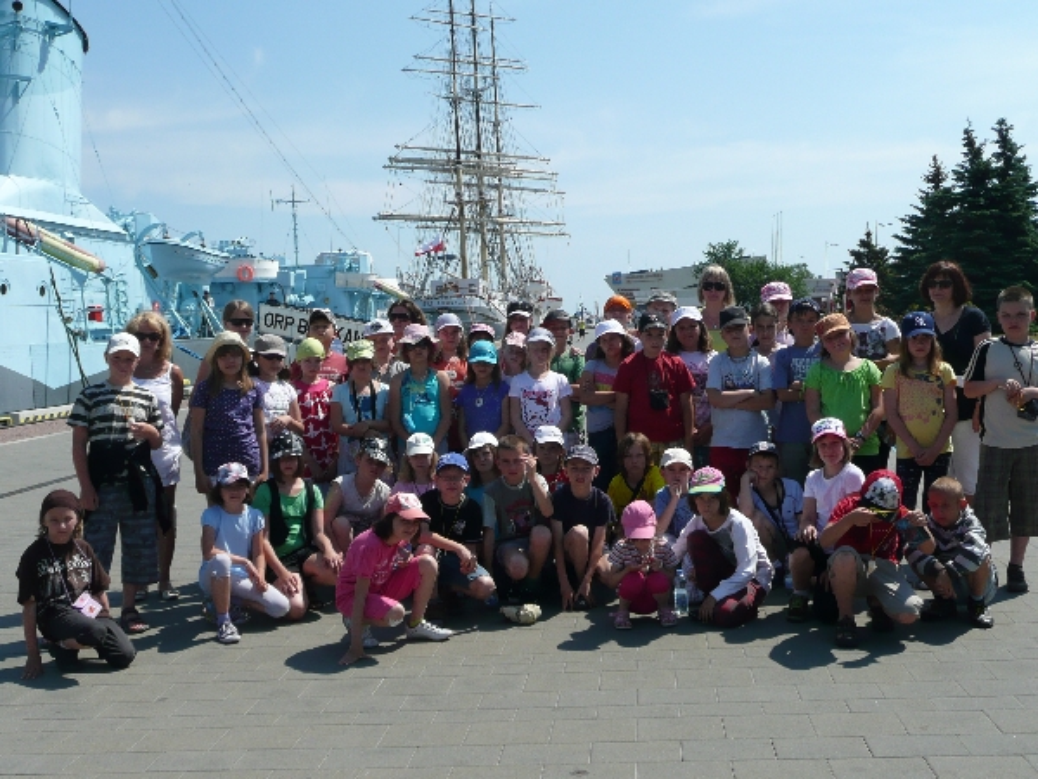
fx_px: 1199
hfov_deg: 46.8
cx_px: 519
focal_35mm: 40
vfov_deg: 36.0
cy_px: 390
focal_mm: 6.5
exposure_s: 1/250
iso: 100
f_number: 9
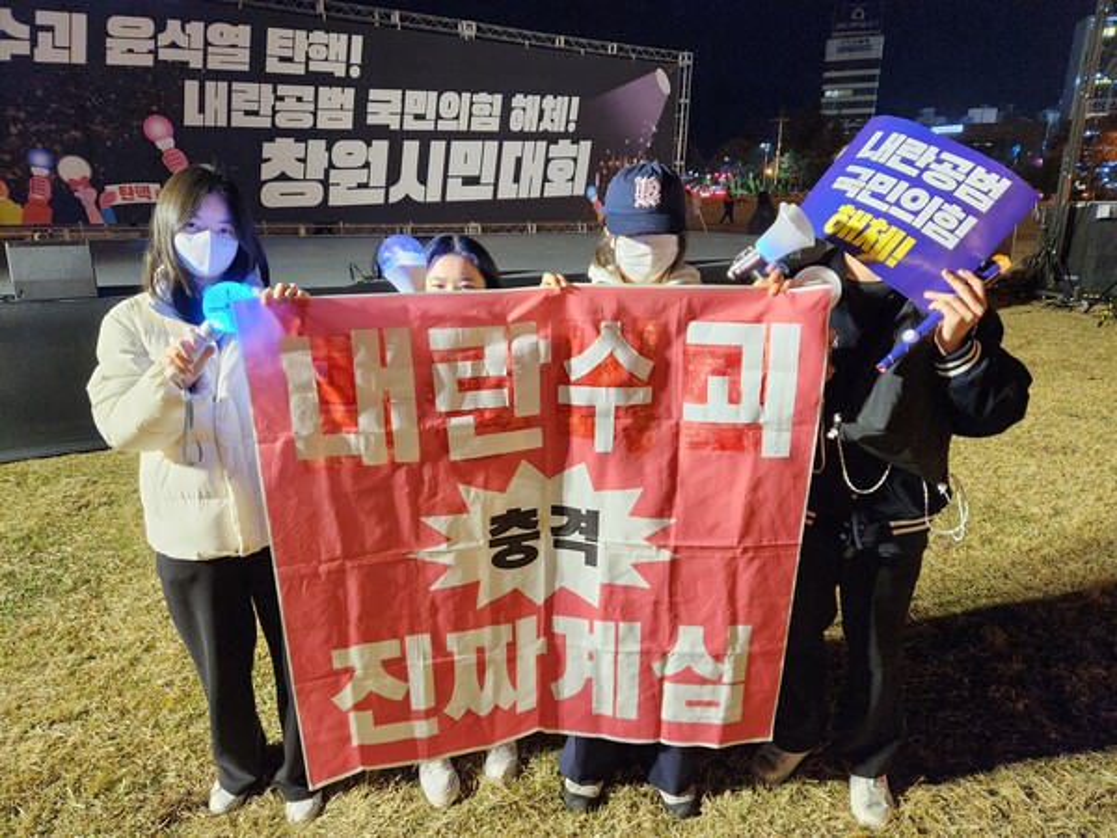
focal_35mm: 23
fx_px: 742
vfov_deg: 58.9
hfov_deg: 73.9
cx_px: 558
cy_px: 419
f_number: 1.8
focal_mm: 5.4
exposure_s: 1/120
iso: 800
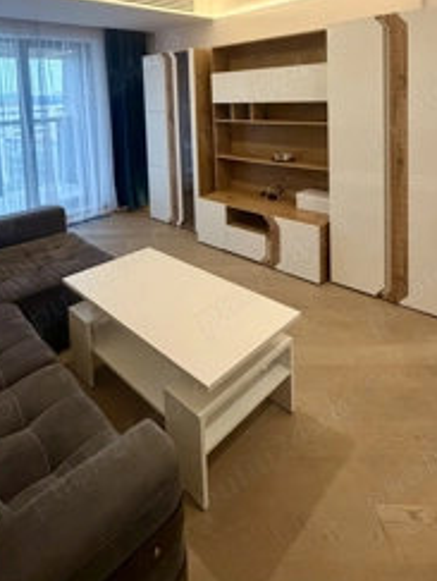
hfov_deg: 58.8
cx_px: 189
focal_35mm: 23
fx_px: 386
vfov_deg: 67.9
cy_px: 129
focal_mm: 2.22
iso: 320
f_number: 2.2
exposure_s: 1/110
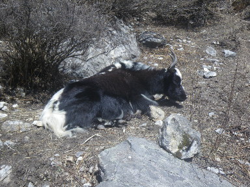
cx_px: 125
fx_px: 246
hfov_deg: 54.0
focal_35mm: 34
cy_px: 94
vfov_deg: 41.8
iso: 50
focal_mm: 6.1
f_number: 4.6
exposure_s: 1/250
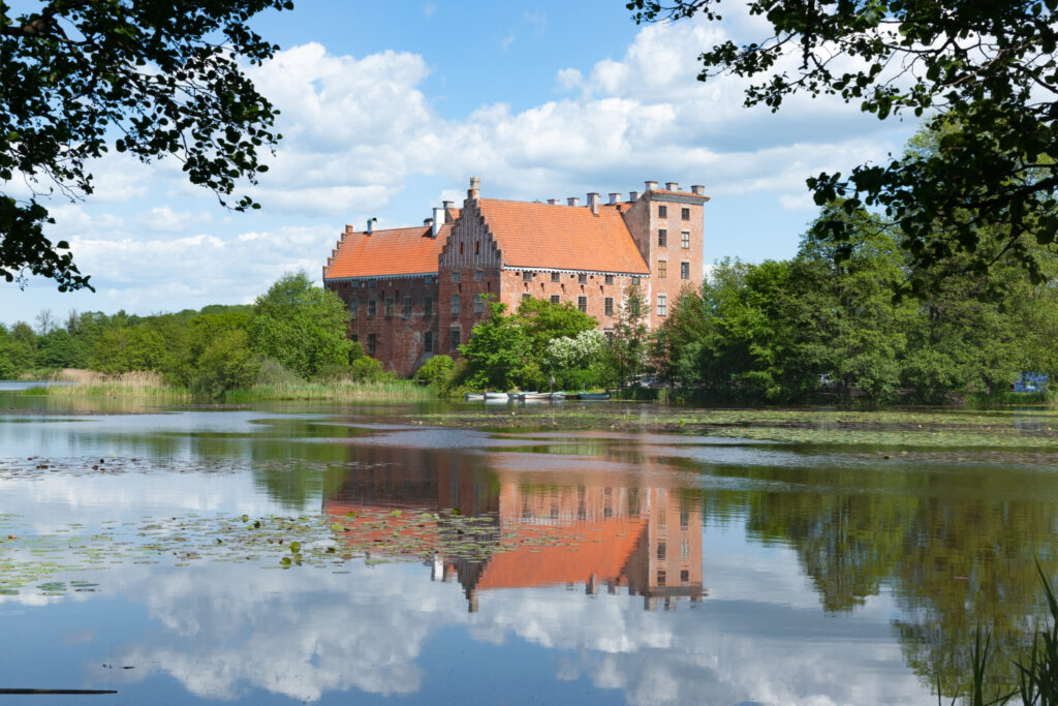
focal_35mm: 60
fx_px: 1763
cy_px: 353
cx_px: 529
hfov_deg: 33.4
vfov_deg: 22.6
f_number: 11
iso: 200
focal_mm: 60
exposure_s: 1/200
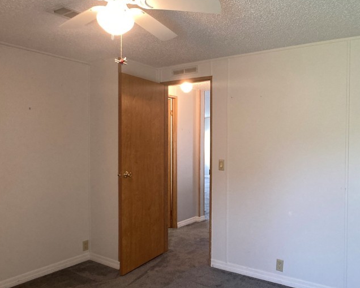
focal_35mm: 44
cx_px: 236
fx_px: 469
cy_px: 147
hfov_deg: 41.5
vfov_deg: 34.2
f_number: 1.8
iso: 160
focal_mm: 3.99
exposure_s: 1/60
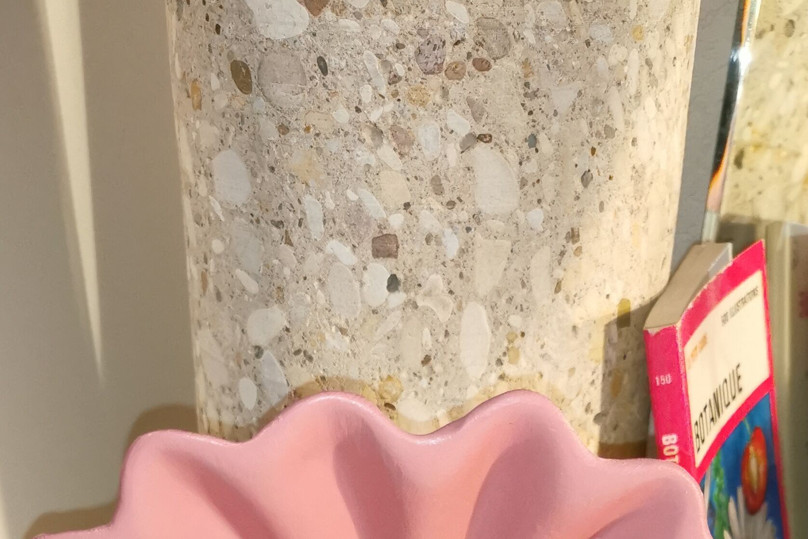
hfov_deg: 32.9
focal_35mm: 61
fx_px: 1369
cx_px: 382
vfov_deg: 18.8
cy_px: 876
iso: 320
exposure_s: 1/50
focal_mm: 5.58
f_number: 1.8
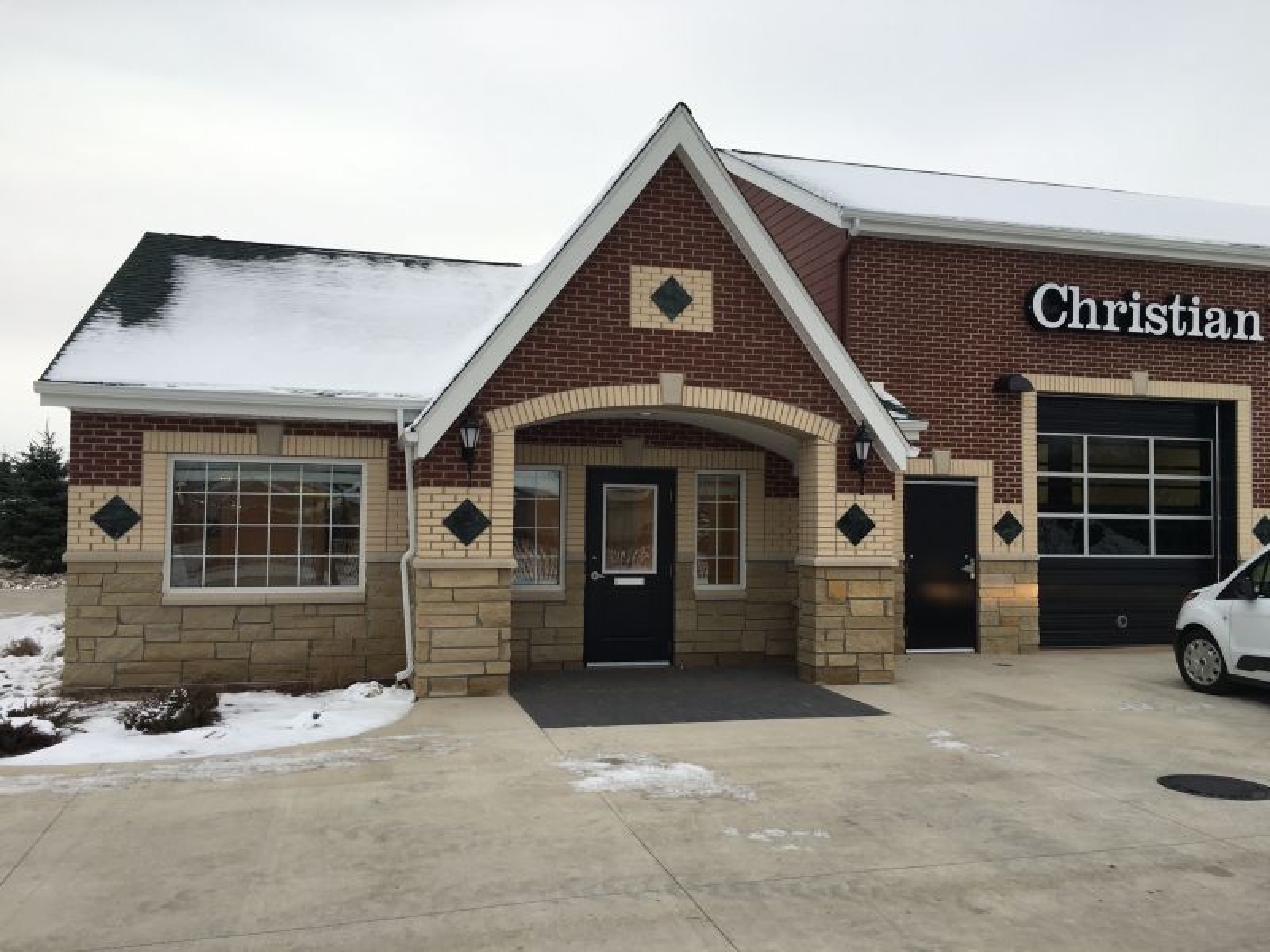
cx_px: 635
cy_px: 476
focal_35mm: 29
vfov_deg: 48.2
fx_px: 1064
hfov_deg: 61.7
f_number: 2.2
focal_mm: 4.15
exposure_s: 1/141
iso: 25
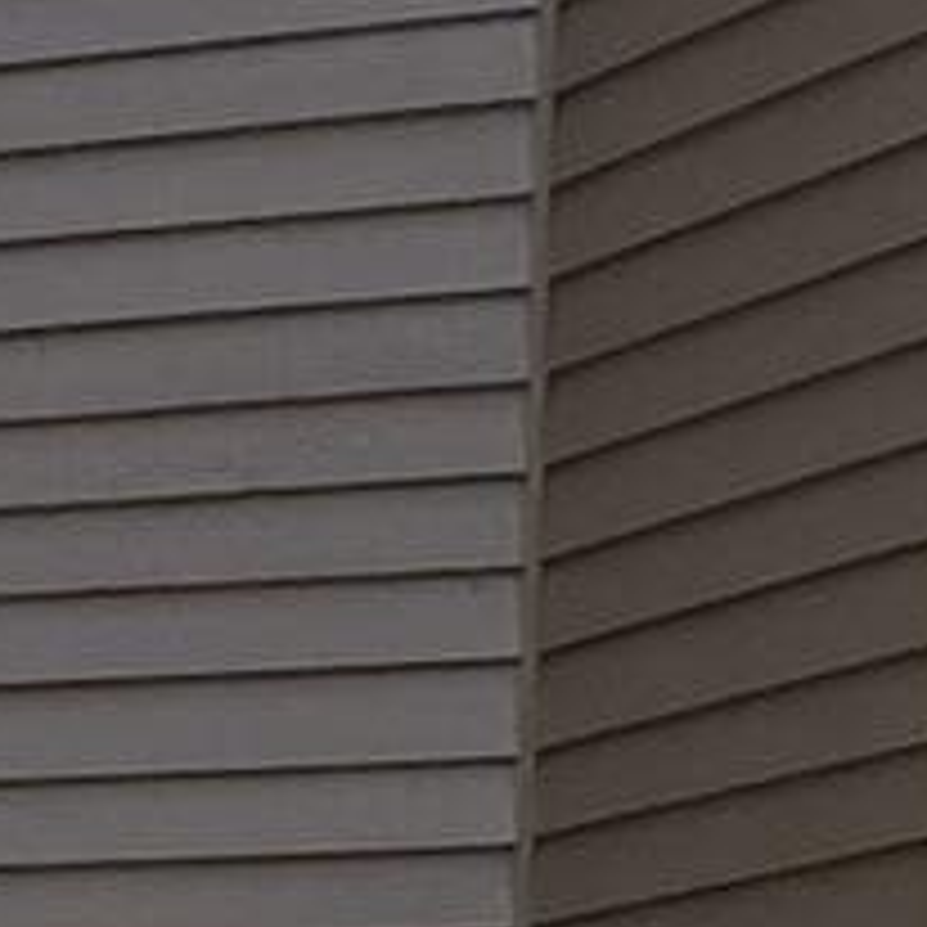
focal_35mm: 228
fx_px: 6908
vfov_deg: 7.6
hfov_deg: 6.8
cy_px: 1328
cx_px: -2043
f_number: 1.8
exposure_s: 1/905
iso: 32
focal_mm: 4.25
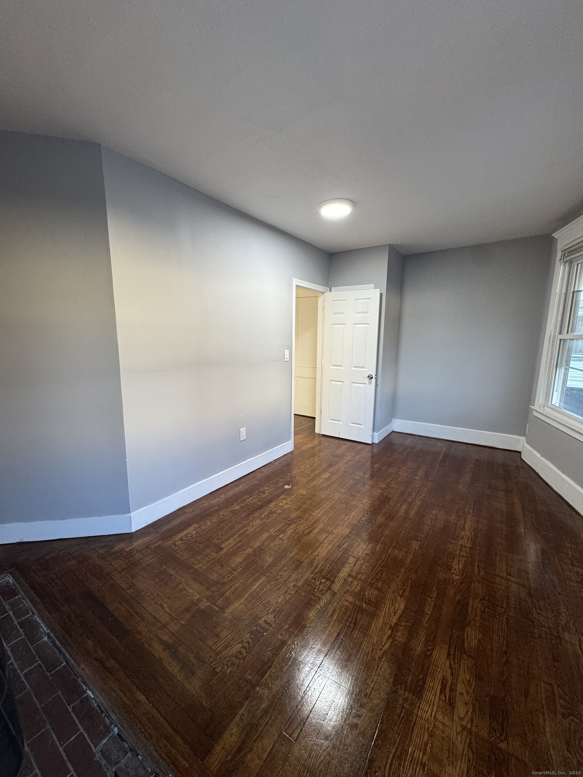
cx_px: 292
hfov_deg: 85.7
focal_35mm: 14
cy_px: 388
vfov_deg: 102.1
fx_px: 314
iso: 160
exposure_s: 1/60
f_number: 2.2
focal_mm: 2.22
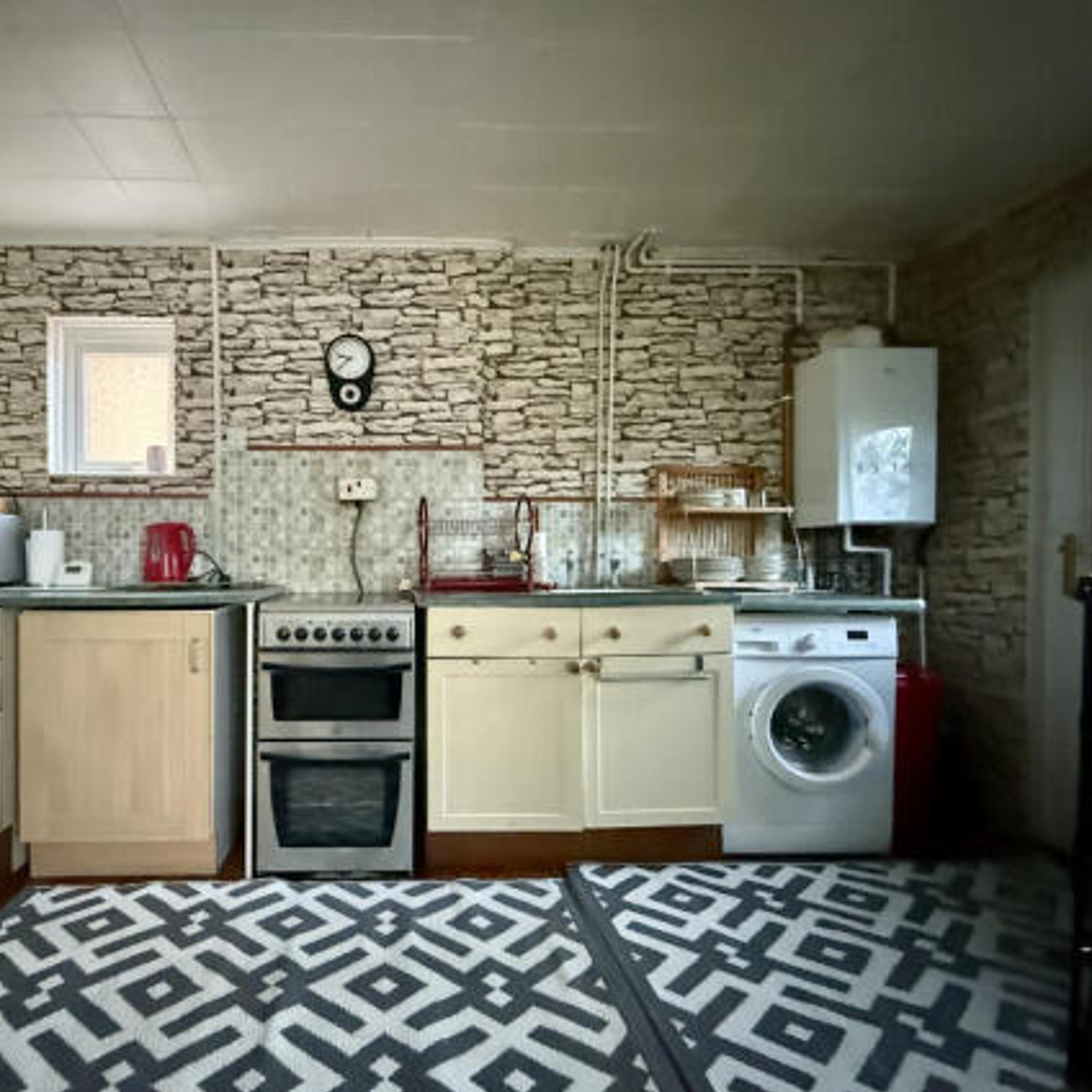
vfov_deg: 84.0
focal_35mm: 17
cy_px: 560
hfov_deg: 82.2
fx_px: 607
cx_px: 403
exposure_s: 1/40
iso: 1600
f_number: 2.2
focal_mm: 2.22
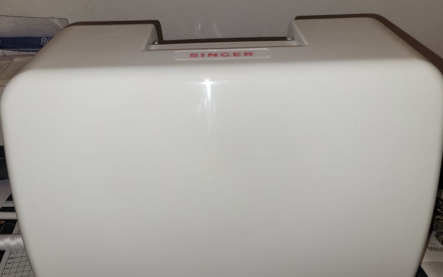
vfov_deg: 44.5
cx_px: 219
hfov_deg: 66.5
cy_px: 154
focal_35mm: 28
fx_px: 338
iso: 50
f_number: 1.8
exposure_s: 1/100
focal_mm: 5.4
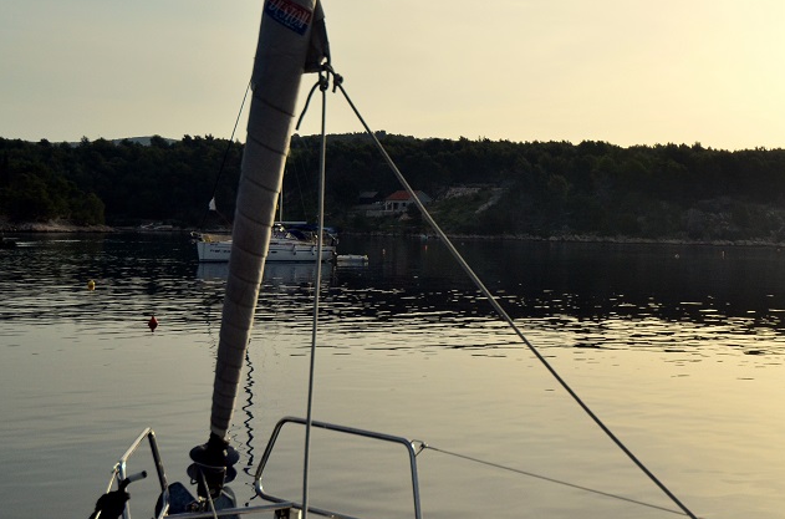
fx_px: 1239
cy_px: 144
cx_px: 514
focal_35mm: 57
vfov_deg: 23.4
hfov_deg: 34.9
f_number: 4.5
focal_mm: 24
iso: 640
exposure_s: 1/8000
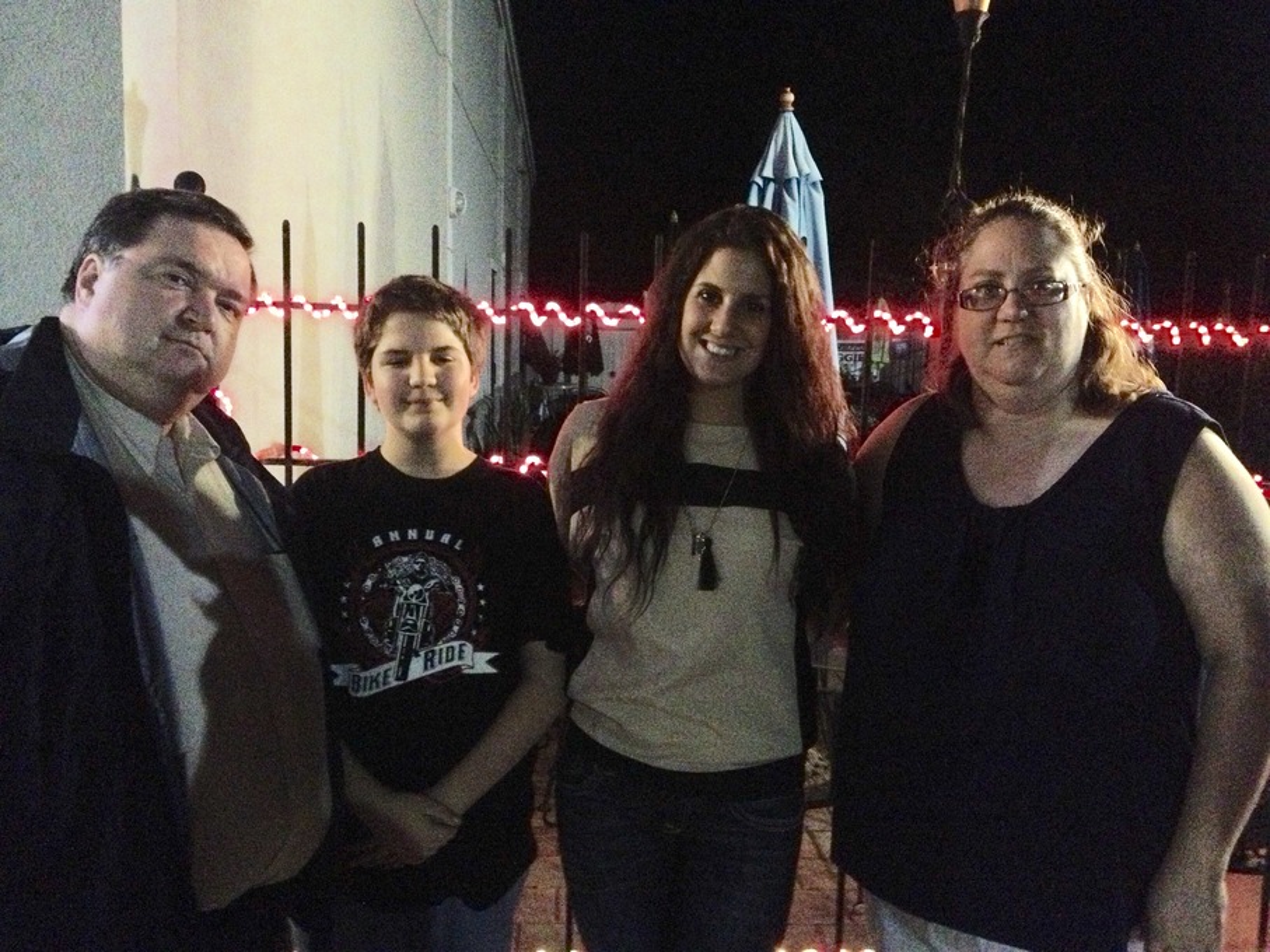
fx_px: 1284
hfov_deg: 52.6
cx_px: 635
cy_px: 476
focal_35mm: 35
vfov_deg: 40.7
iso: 800
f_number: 2.4
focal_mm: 4.28
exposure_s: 1/15
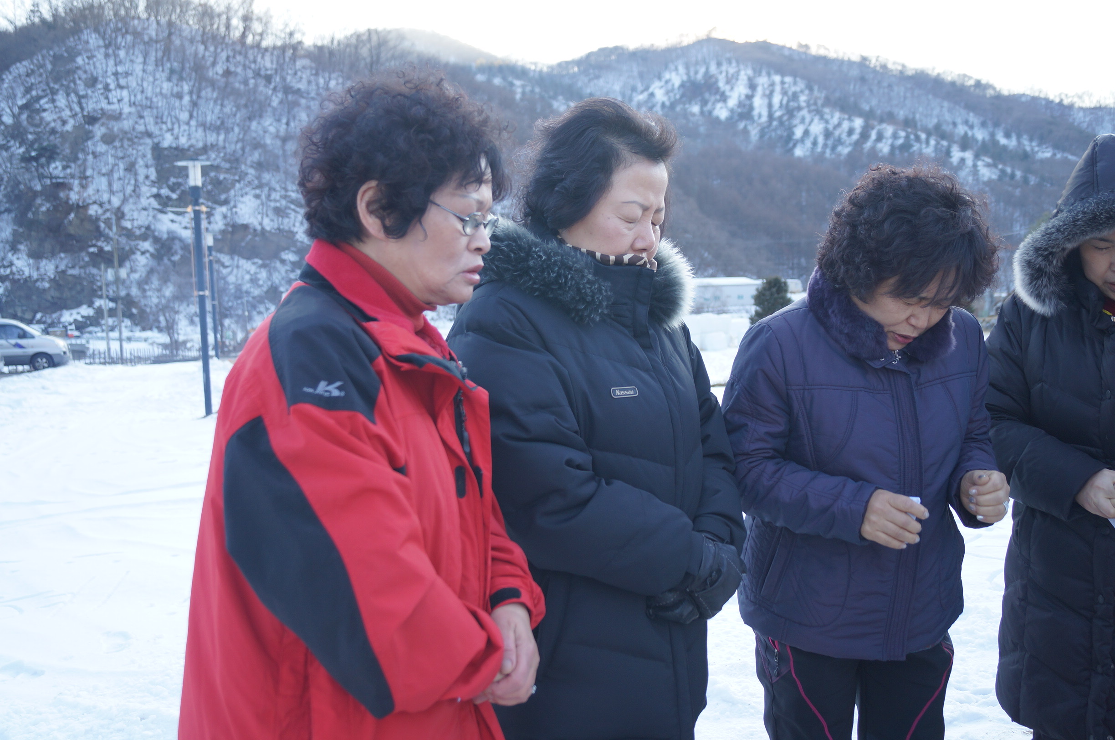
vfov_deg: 36.8
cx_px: 558
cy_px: 370
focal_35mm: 36
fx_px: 1113
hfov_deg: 53.2
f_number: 4
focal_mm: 24
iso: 200
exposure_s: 1/160
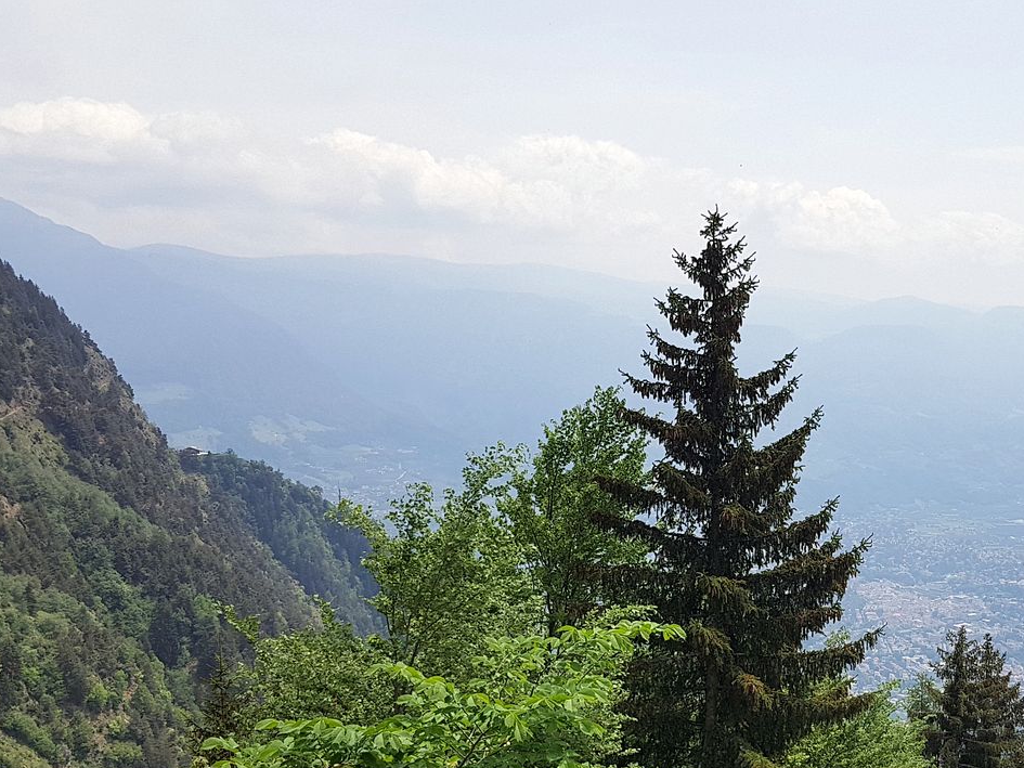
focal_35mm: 44
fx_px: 1302
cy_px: 476
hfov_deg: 41.6
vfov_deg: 32.7
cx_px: 775
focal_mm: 4.2
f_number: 1.7
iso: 50
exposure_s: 1/3288
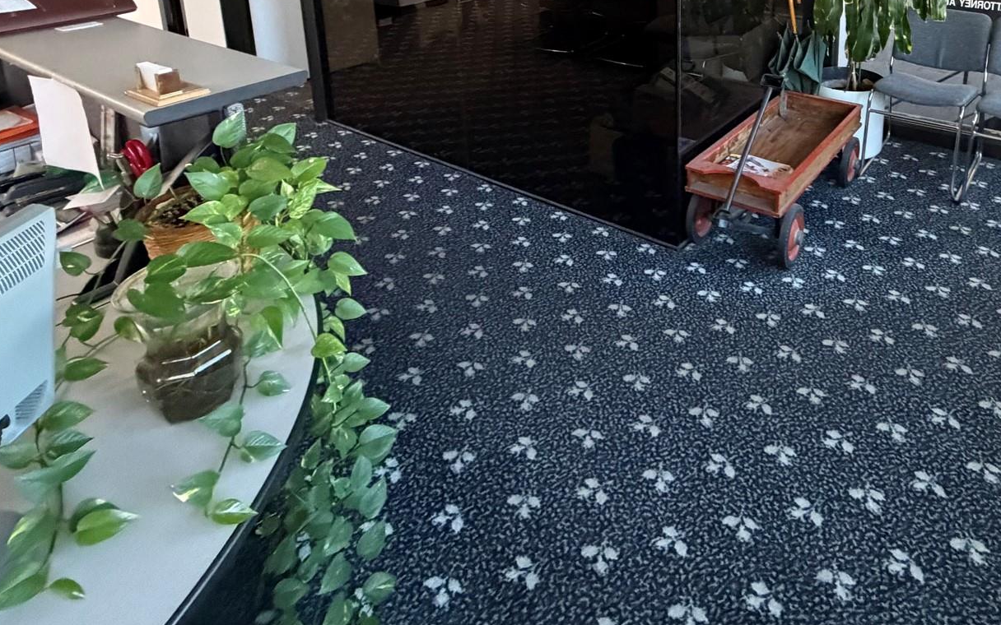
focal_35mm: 25
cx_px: 686
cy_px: 2
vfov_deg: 42.6
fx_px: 682
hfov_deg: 70.0
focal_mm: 2.22
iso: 800
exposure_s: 1/60
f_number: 2.2
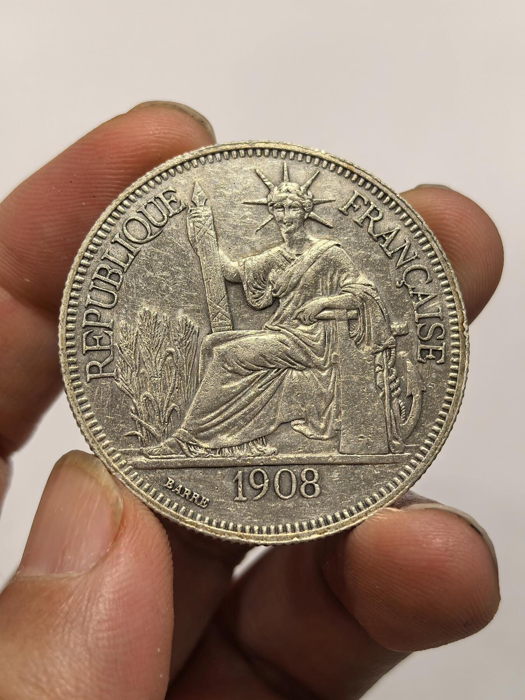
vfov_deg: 35.5
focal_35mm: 54
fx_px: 1092
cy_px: 350
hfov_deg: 27.0
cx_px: 262
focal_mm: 6.98
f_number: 2
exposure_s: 1/100
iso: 200
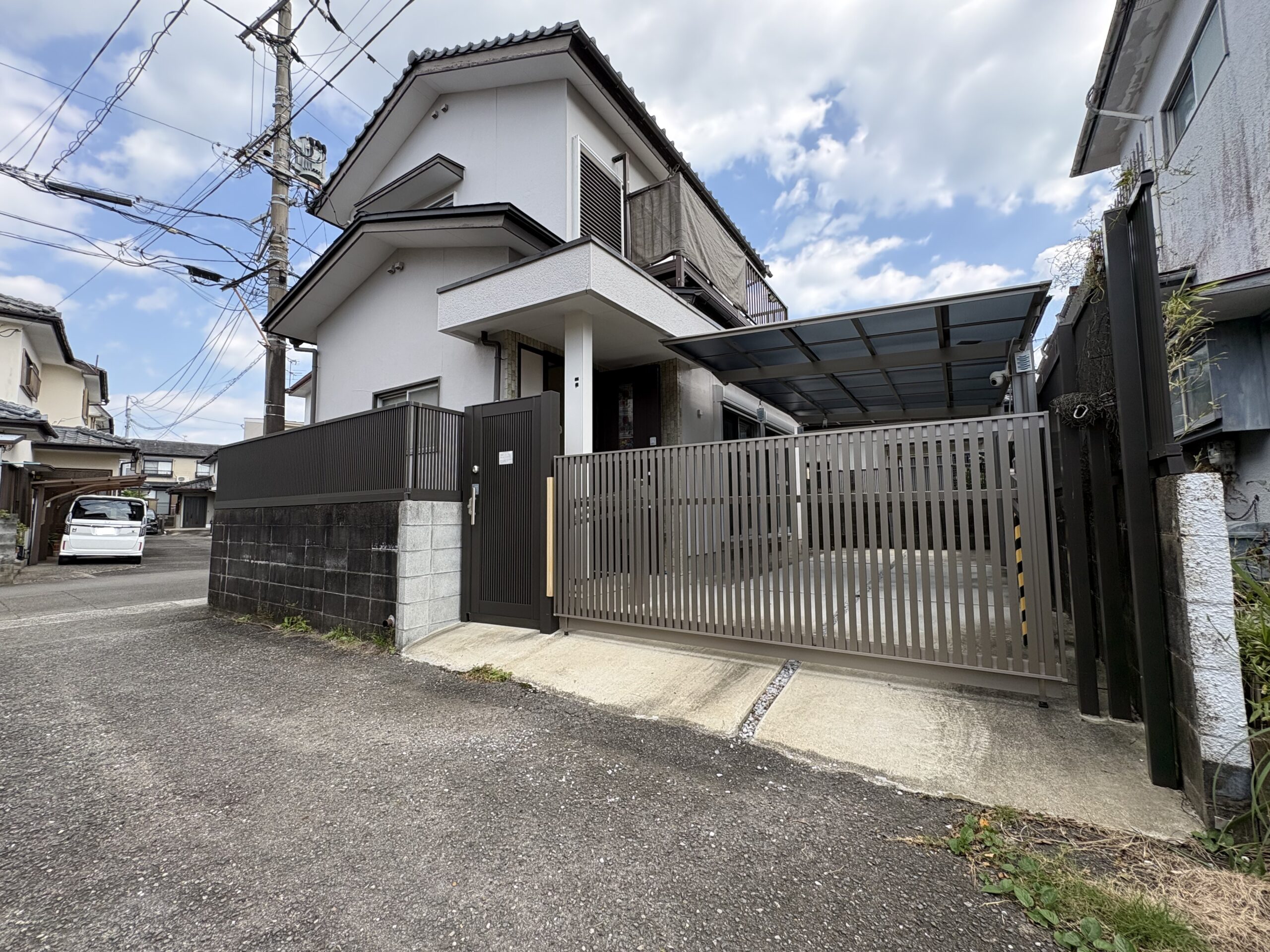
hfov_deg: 102.1
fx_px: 514
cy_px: 476
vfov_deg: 85.7
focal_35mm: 14
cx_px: 635
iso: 64
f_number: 2.2
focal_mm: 2.22
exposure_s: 1/582
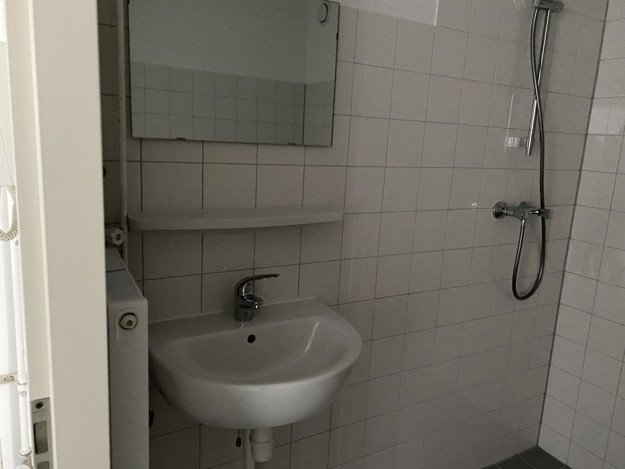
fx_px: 469
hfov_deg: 67.3
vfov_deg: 53.1
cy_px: 234
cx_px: 312
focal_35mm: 26
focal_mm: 4.25
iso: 640
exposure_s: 1/30
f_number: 1.8
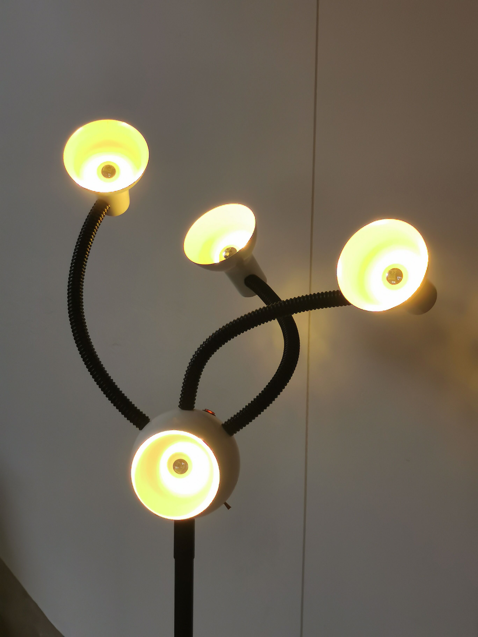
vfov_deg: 31.2
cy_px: 318
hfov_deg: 23.7
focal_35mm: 62
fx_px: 1142
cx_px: 239
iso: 100
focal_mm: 5.58
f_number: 1.8
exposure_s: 1/100
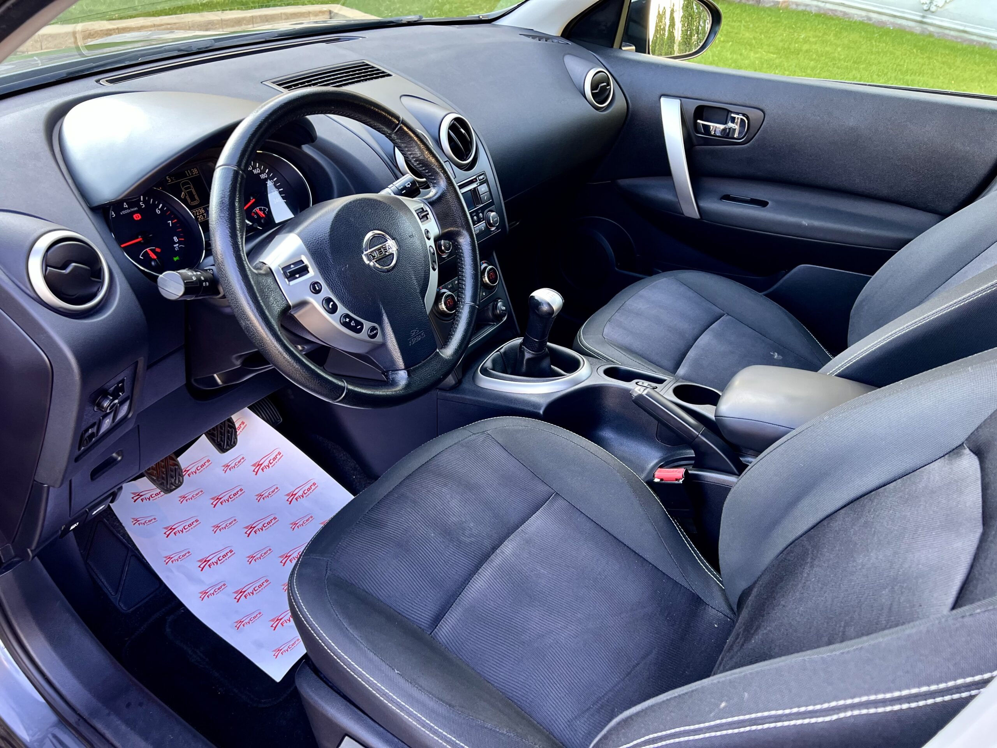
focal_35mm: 26
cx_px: 498
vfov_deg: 53.1
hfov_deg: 67.3
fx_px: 749
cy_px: 374
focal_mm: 5.7
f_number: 1.5
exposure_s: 1/121
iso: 125
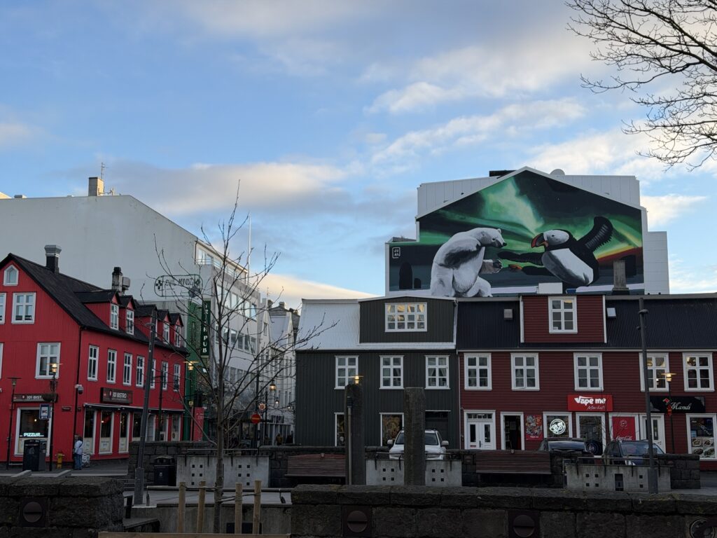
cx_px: 358
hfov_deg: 39.7
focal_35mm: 48
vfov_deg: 30.3
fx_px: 994
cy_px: 269
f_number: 1.78
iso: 64
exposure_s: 1/1456
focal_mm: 6.76
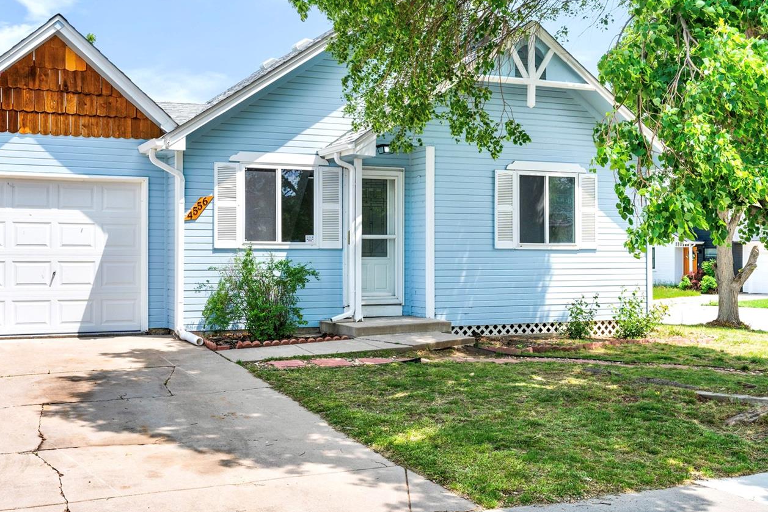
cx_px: 357
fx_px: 896
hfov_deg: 46.4
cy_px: 240
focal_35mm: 42
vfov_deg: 31.9
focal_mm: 33
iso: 100
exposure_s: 1/125
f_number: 11
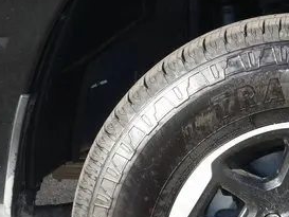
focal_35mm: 108
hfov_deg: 17.8
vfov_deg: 13.5
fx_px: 902
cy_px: 224
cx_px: 290
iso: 200
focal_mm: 23
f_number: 10
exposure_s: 1/60
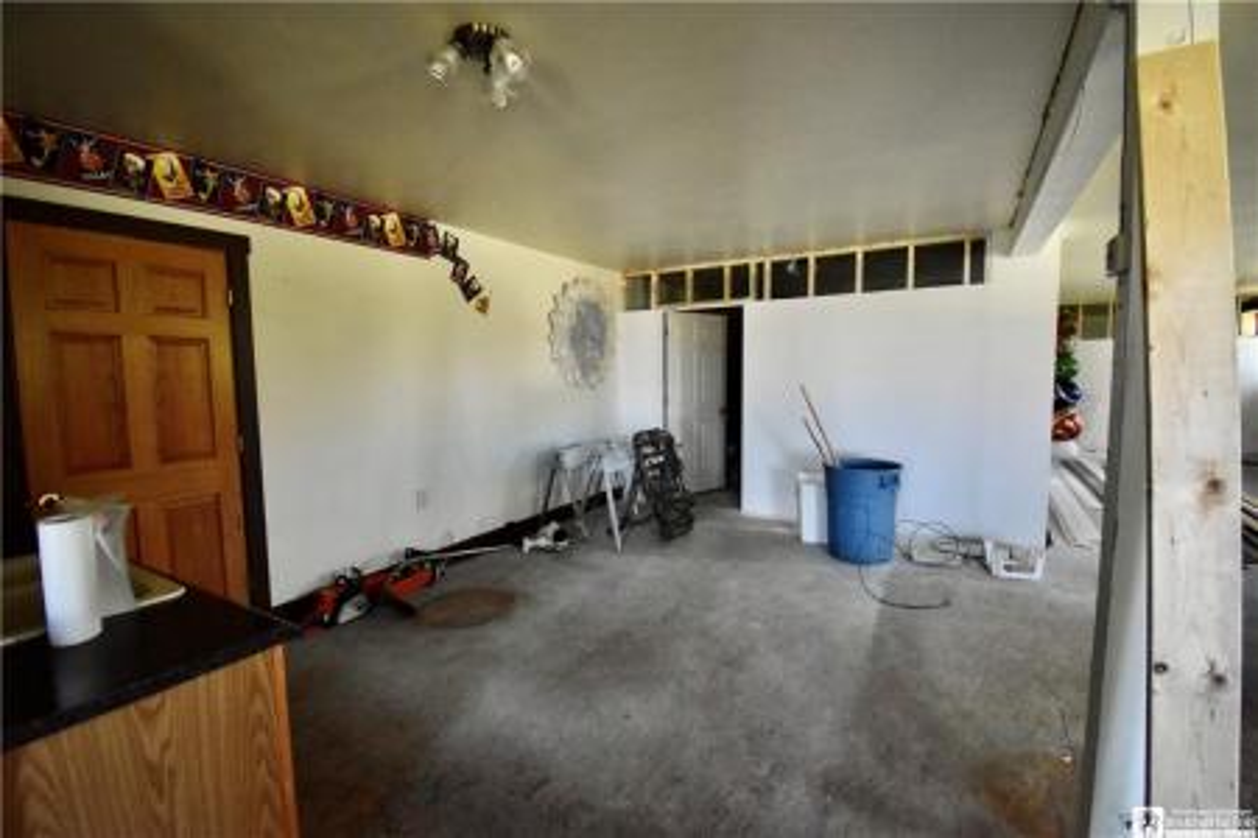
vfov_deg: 77.3
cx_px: 629
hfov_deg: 100.4
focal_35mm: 15
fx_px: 524
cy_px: 419
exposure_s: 1/125
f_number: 4.5
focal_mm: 10
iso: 2500
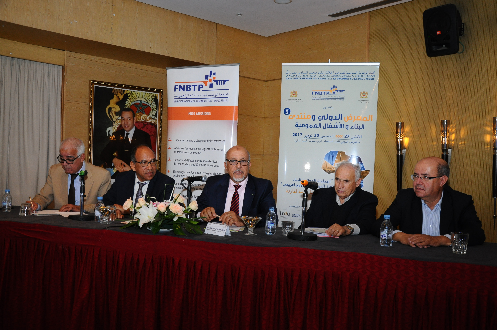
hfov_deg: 53.2
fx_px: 496
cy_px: 165
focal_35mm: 36
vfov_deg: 36.8
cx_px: 248
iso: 800
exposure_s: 1/60
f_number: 5.6
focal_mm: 24
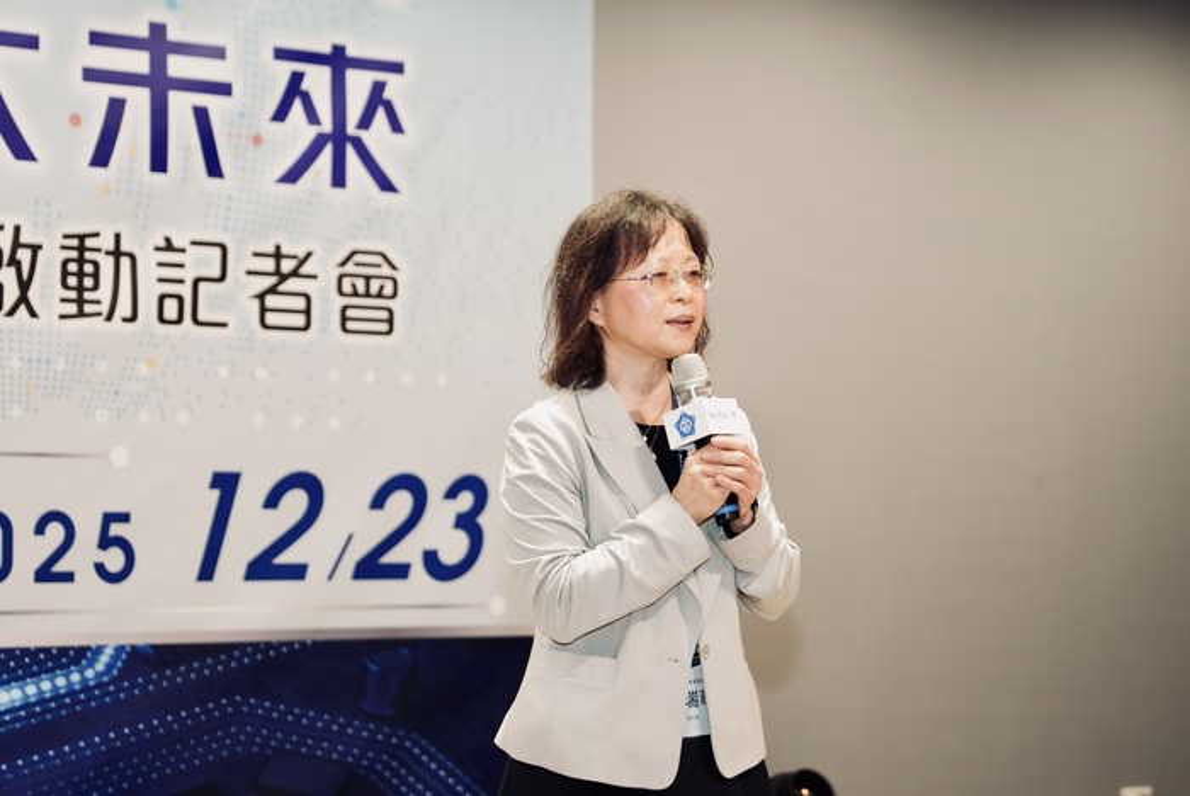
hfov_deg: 19.4
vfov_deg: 13.1
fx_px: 3474
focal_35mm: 105
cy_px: 398
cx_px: 595
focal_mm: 70
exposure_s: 1/160
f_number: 2.8
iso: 500
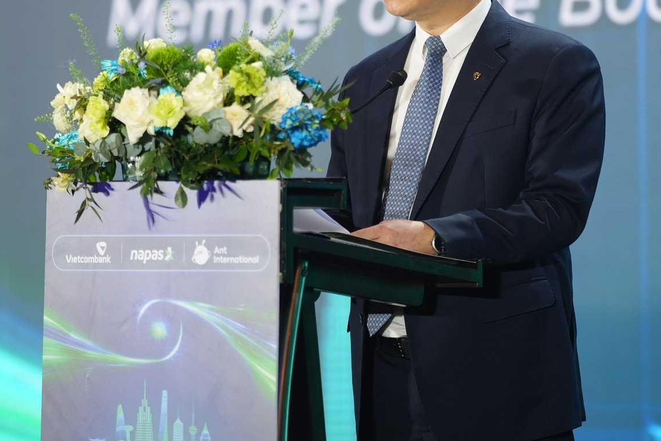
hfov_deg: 7.1
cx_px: 311
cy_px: 148
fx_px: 5305
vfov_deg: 4.8
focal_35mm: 289
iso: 250
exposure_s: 1/160
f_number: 2.8
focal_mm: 172.6
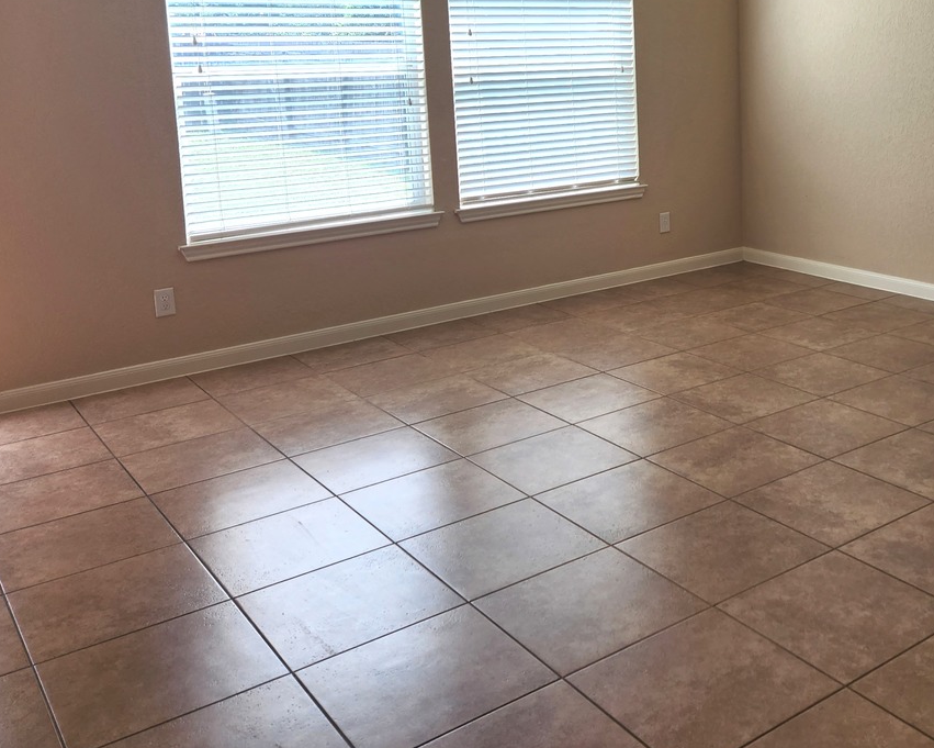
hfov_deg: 46.1
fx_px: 1051
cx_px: 712
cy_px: 174
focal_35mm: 38
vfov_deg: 38.0
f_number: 1.8
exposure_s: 1/180
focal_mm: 5.4
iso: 40
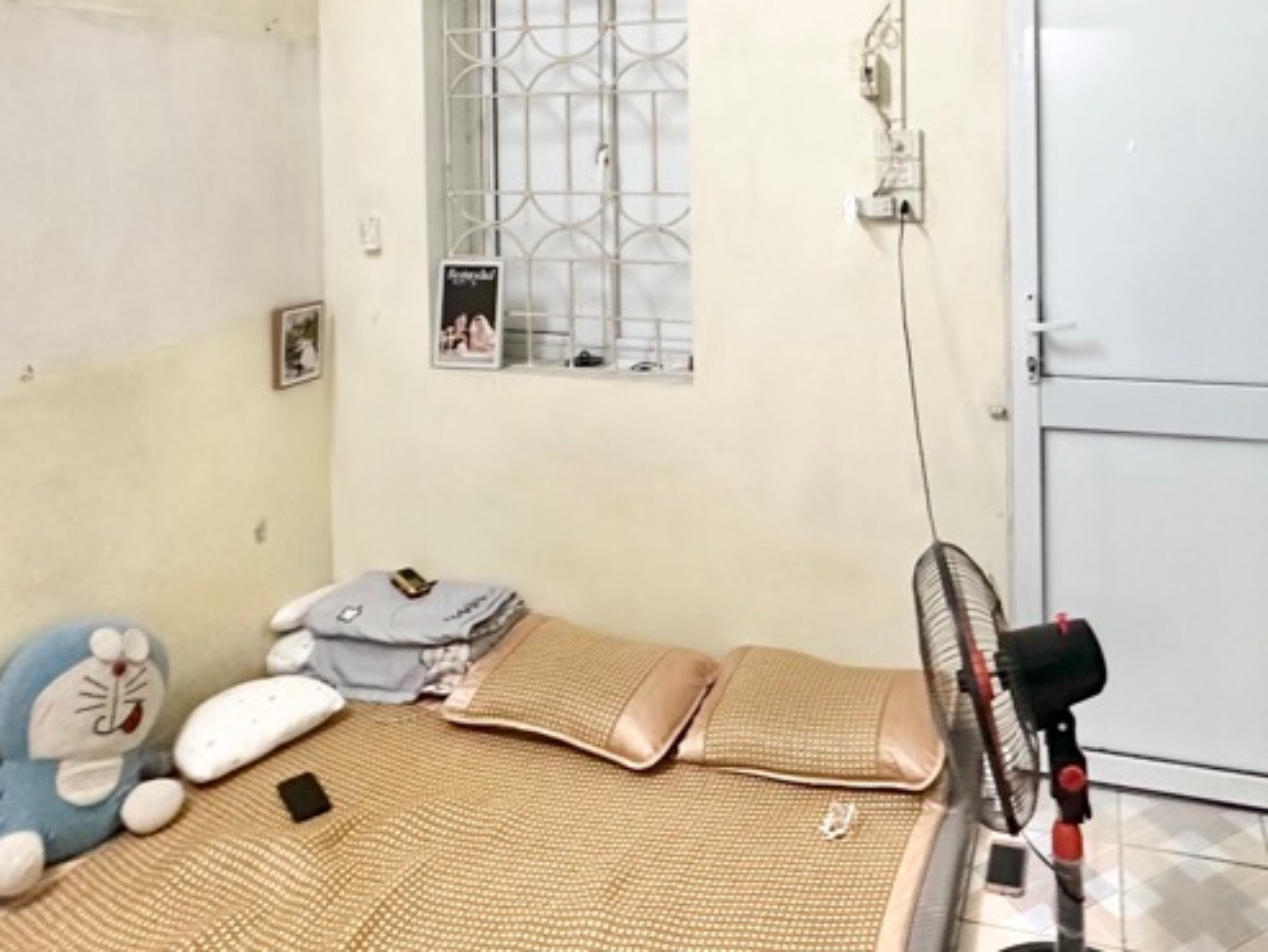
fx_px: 1063
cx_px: 816
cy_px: 157
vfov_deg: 45.2
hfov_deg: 60.6
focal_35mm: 29
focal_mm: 2.22
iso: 320
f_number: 2.2
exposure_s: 1/50
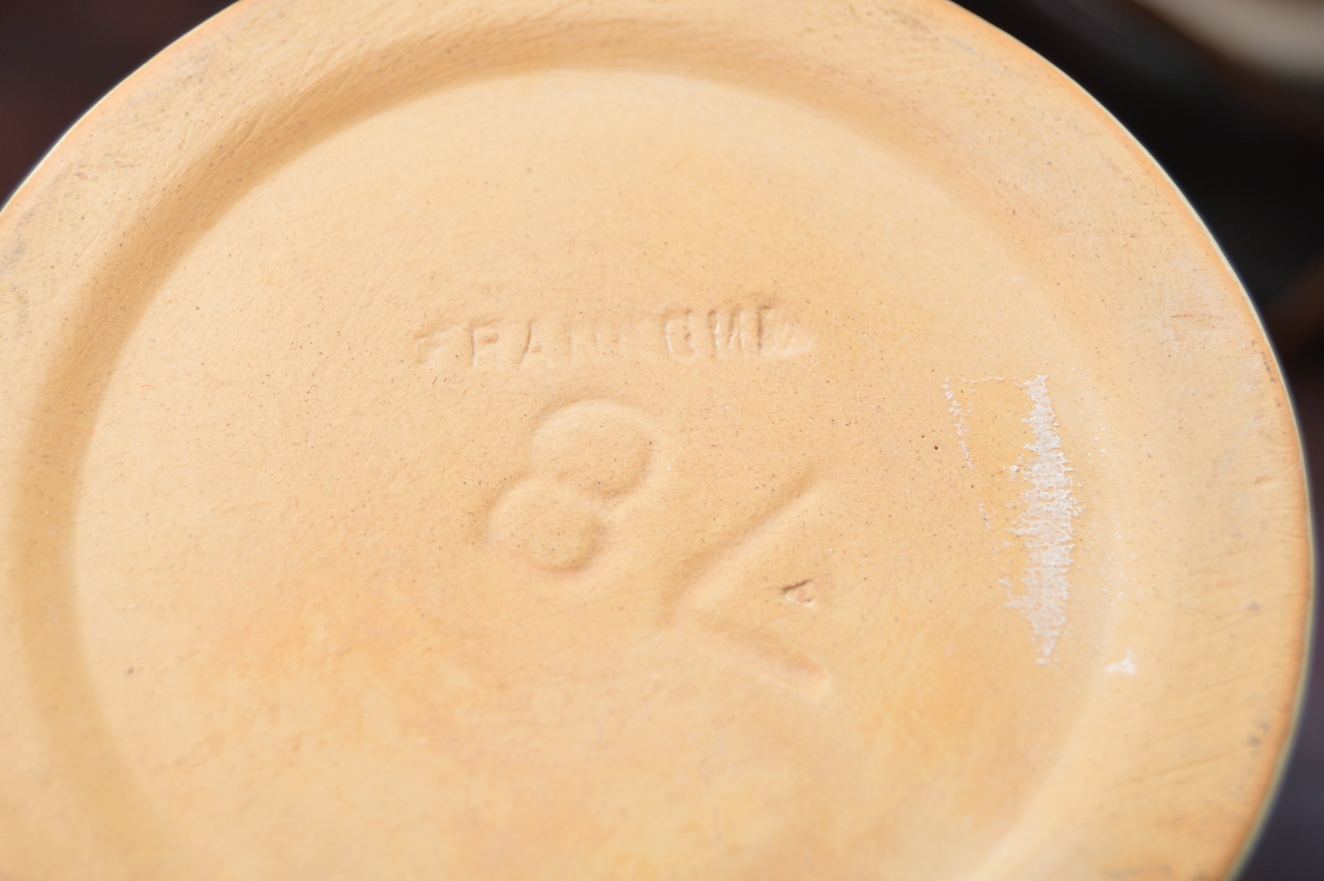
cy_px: 440
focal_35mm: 82
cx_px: 662
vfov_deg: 16.5
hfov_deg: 24.6
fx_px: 3031
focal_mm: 55
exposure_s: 1/160
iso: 200
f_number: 5.6
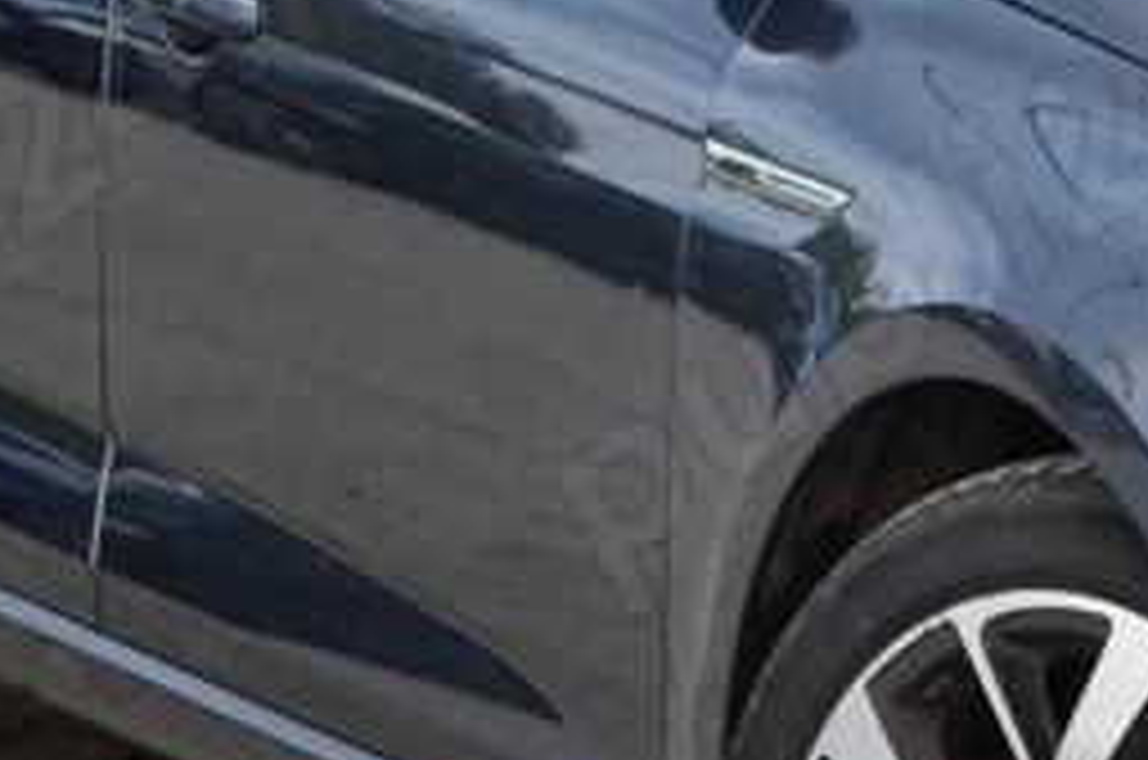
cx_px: 1553
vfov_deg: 4.2
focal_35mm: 323
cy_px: 85
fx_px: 10279
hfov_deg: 6.3
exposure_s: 1/400
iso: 200
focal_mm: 55
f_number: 5.6
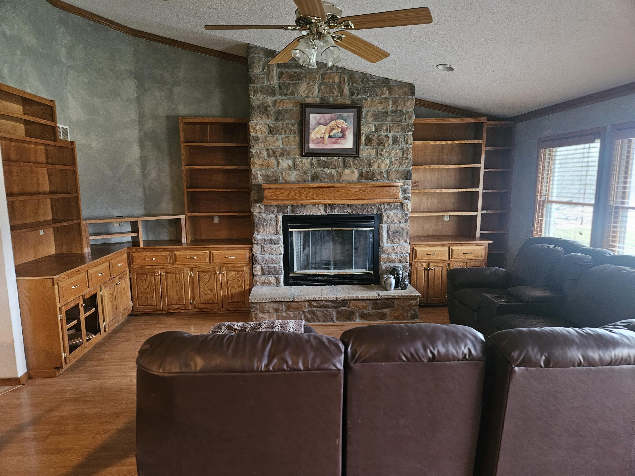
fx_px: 422
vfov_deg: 58.9
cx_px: 318
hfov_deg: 73.9
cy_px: 238
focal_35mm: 23
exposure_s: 1/24
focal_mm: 5.4
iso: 640
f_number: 1.8
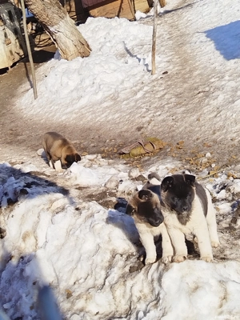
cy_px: 160
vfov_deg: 36.2
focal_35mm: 53
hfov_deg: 27.5
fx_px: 490
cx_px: 120
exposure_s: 1/1617
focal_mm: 4.95
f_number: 1.9
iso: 100
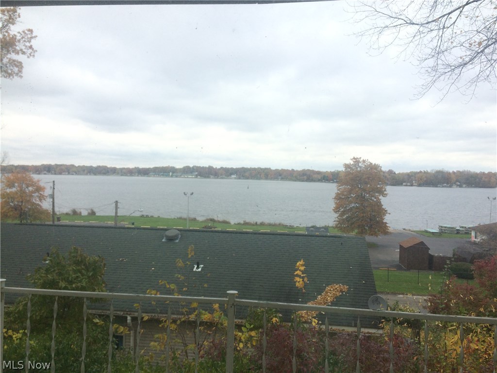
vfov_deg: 48.2
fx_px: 416
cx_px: 248
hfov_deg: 61.7
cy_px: 186
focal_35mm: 29
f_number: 2.2
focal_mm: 4.15
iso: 32
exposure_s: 1/651
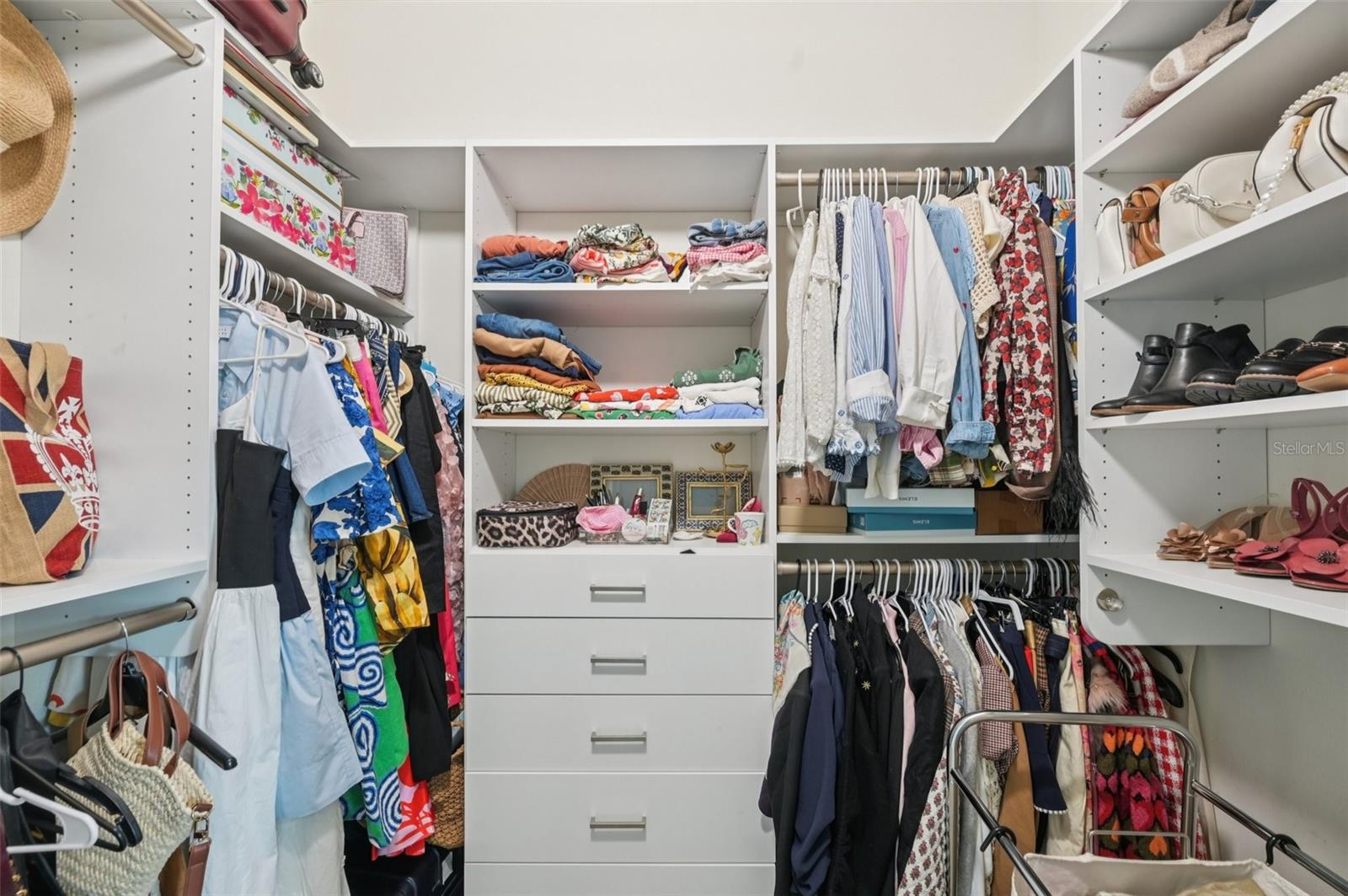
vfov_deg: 81.1
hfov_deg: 104.3
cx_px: 674
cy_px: 448
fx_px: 524
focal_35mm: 14
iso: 400
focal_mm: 14
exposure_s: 1/4
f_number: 8
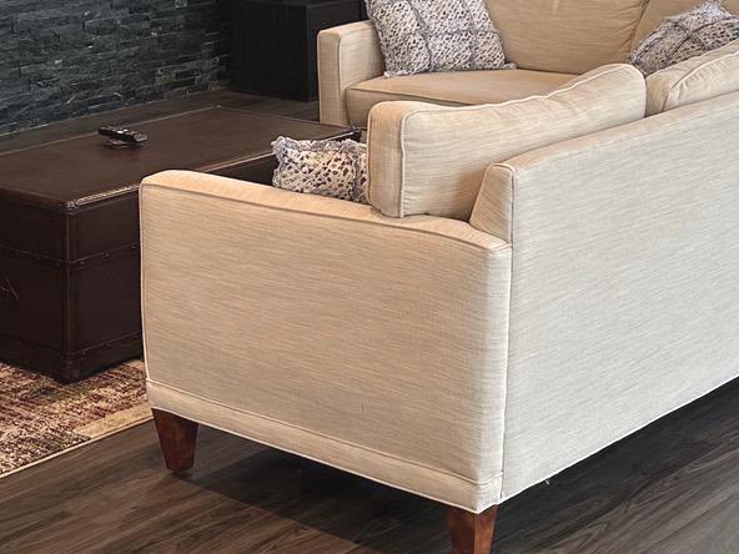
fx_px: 1772
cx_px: 301
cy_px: -180
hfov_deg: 23.5
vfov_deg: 16.7
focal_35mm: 83
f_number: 1.78
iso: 80
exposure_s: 1/120
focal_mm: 6.86
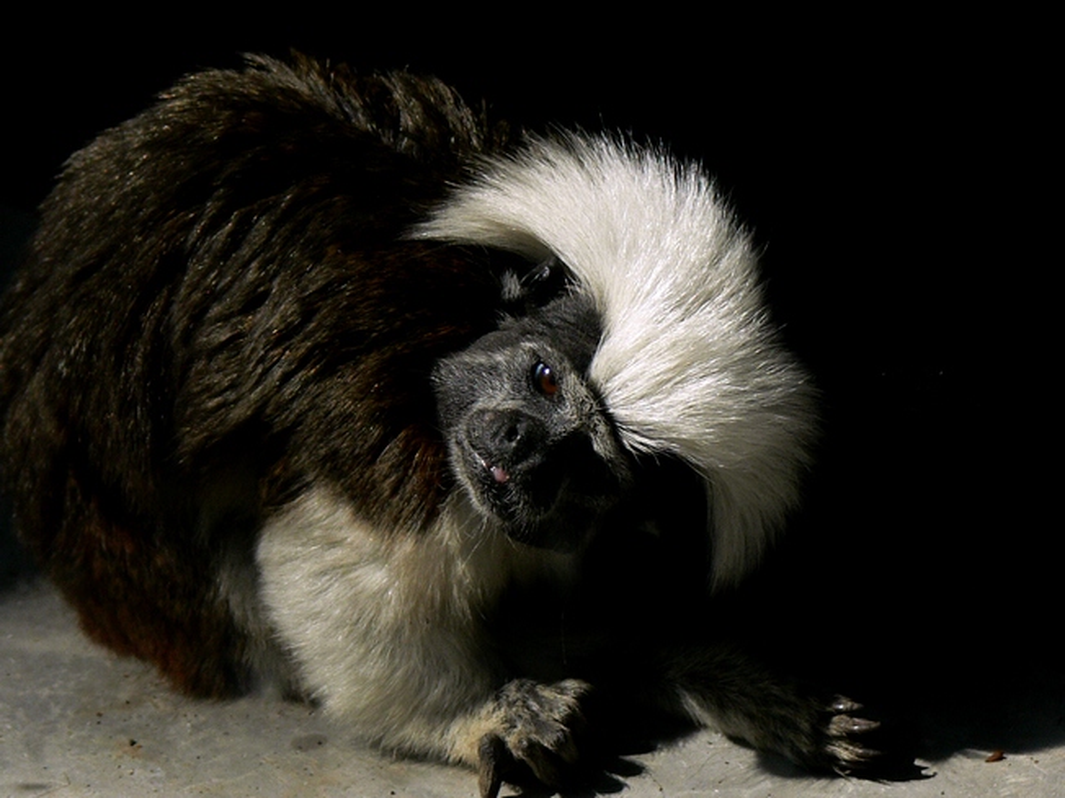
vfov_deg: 7.7
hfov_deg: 10.3
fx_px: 5907
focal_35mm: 192
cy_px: 399
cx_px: 532
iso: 100
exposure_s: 1/500
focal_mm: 25.6
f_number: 3.6
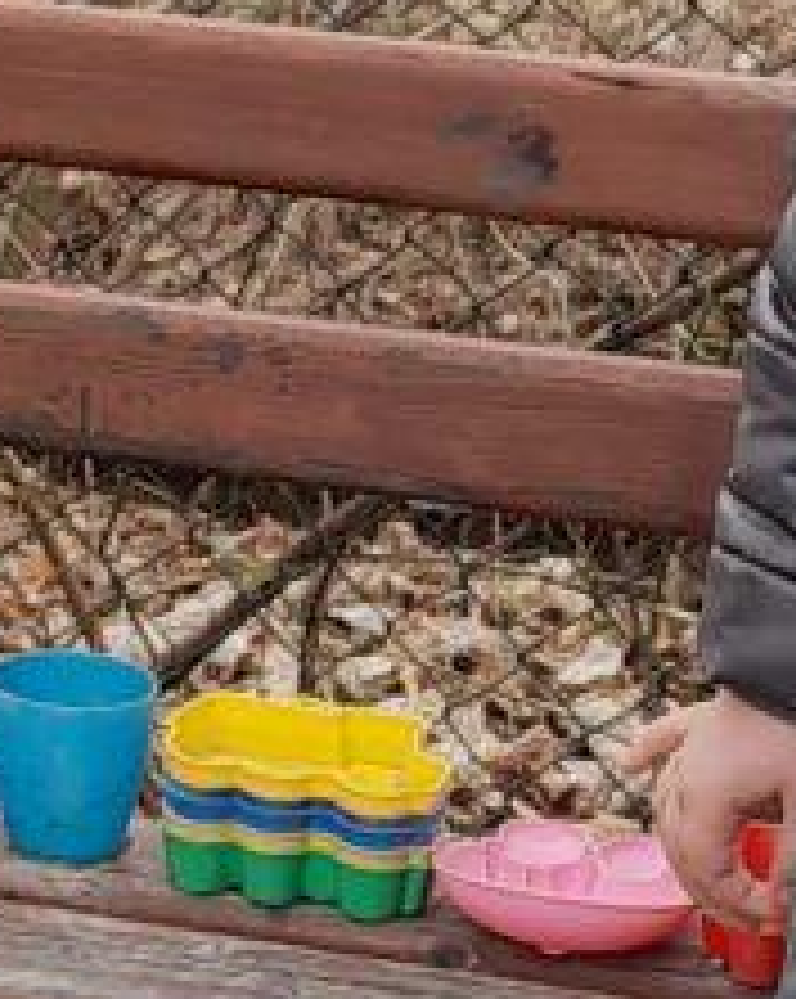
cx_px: -175
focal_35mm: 176
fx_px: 5194
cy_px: 248
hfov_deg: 8.7
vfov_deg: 11.0
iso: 20
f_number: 2
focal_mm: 4.6
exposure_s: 1/148
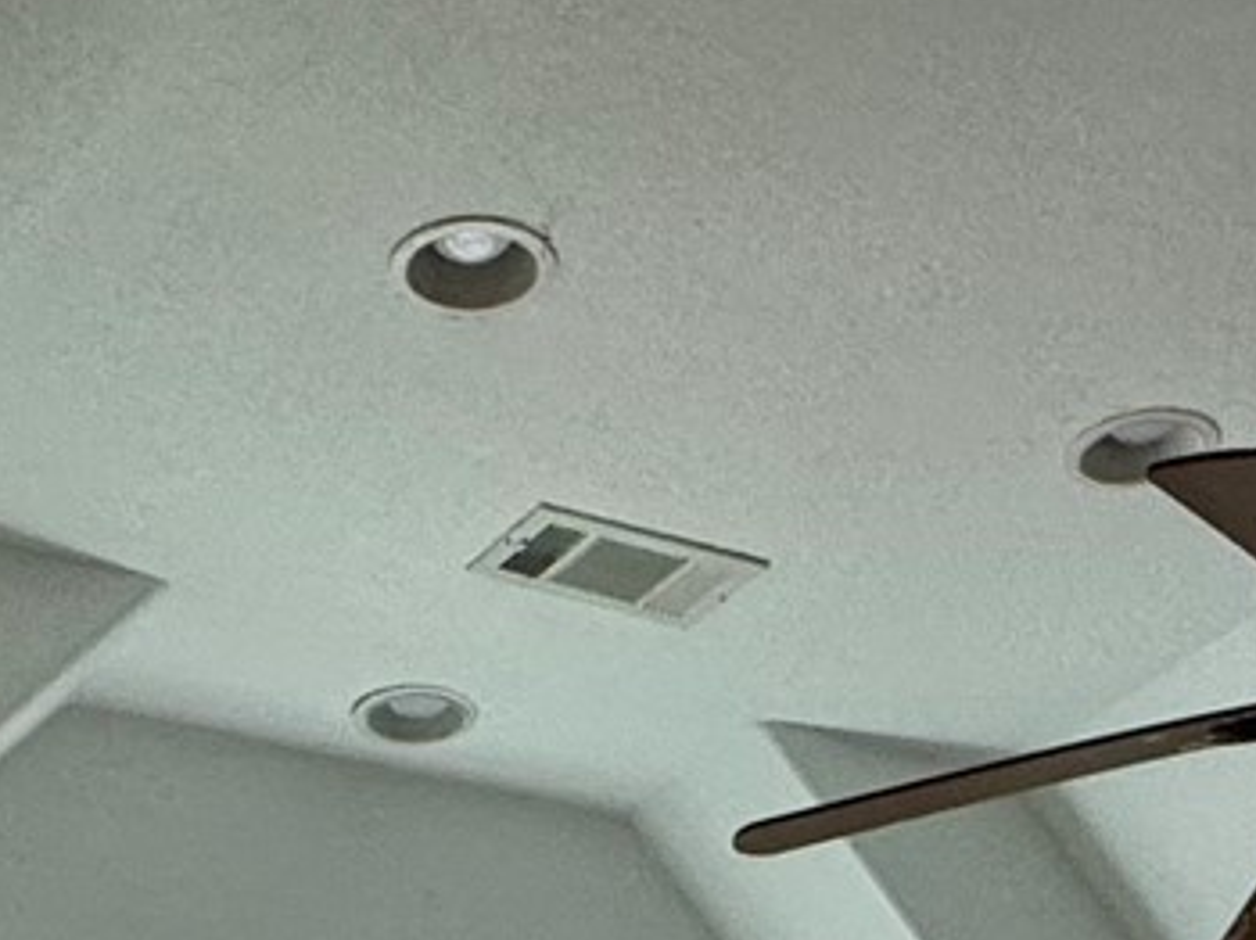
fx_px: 2973
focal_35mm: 82
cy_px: 2641
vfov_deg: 11.8
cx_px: 327
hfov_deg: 23.6
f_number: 2.2
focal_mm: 2.22
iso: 160
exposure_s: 1/120
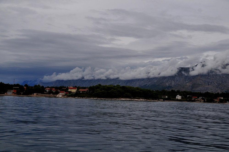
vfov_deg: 30.8
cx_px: 114
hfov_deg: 45.0
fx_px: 276
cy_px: 76
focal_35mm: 44
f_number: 6.3
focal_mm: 29
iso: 250
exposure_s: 1/3200
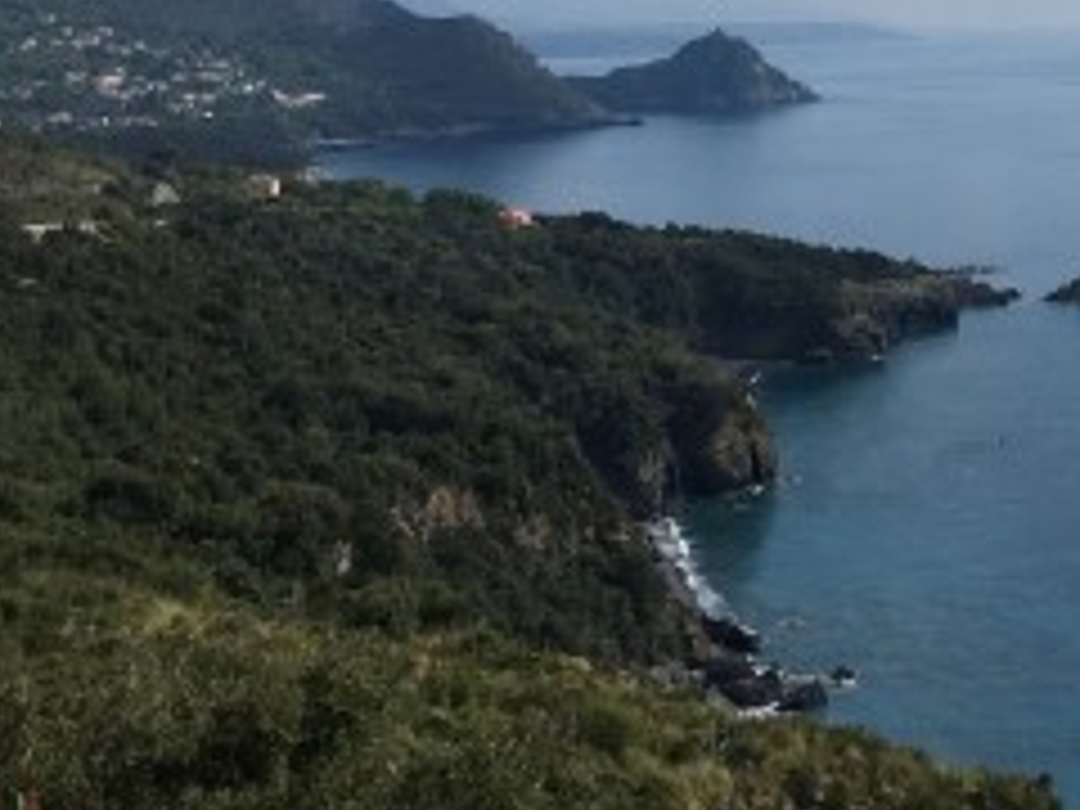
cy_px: -194
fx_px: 2870
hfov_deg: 20.3
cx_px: 1184
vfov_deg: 15.4
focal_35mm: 92
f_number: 2.2
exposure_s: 1/3497
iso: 25
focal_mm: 4.15
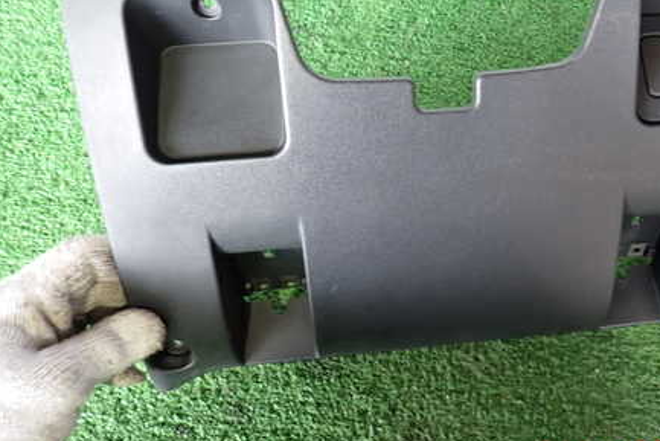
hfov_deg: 52.3
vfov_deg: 36.4
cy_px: 133
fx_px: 660
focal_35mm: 36
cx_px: 430
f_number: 2
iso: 320
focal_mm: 4.5
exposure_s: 1/30
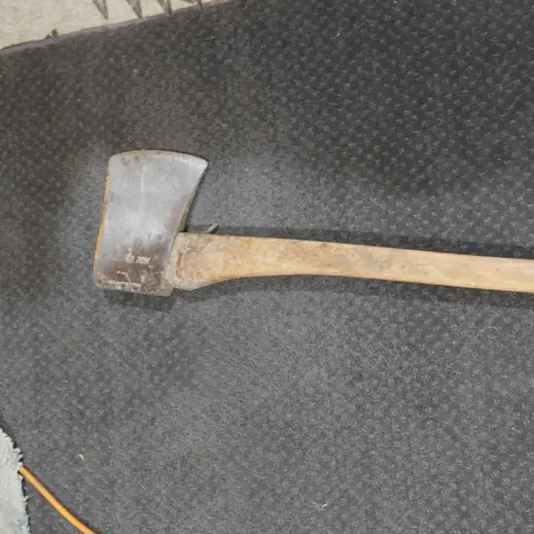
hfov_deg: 25.9
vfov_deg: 26.1
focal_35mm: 66
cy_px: 242
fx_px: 1152
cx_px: 385
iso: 1000
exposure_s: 1/60
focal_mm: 20
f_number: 4.4
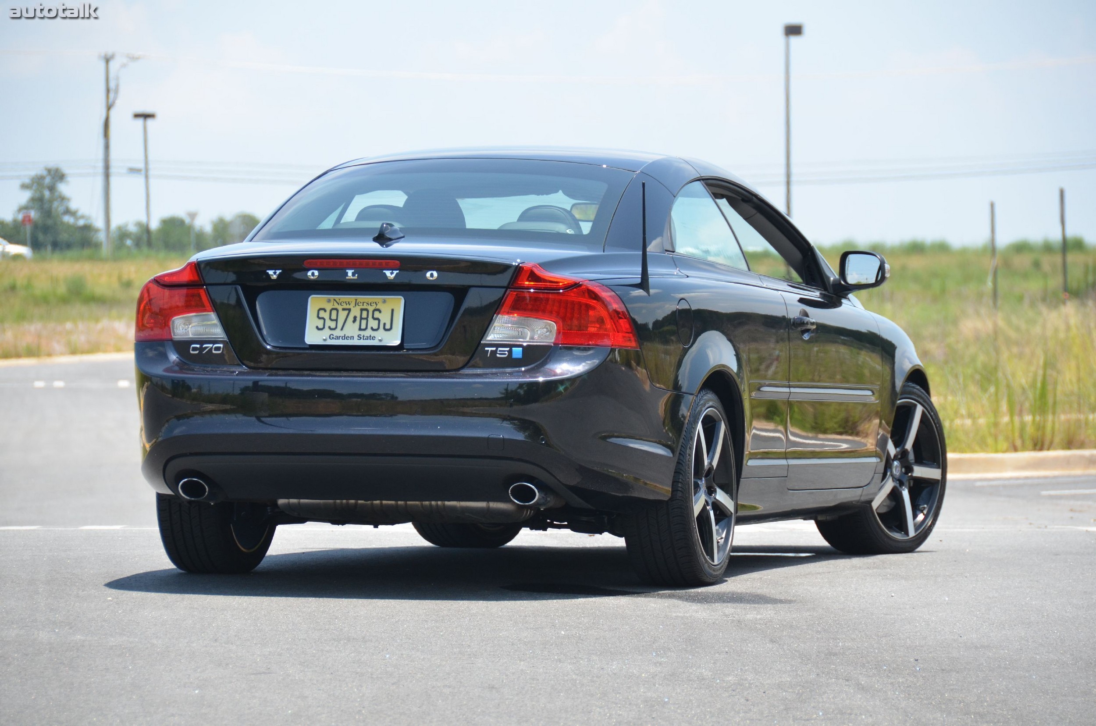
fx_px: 6152
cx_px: 548
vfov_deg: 6.8
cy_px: 363
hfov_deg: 10.2
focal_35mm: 202
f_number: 5.6
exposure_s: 1/1000
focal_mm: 135
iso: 500
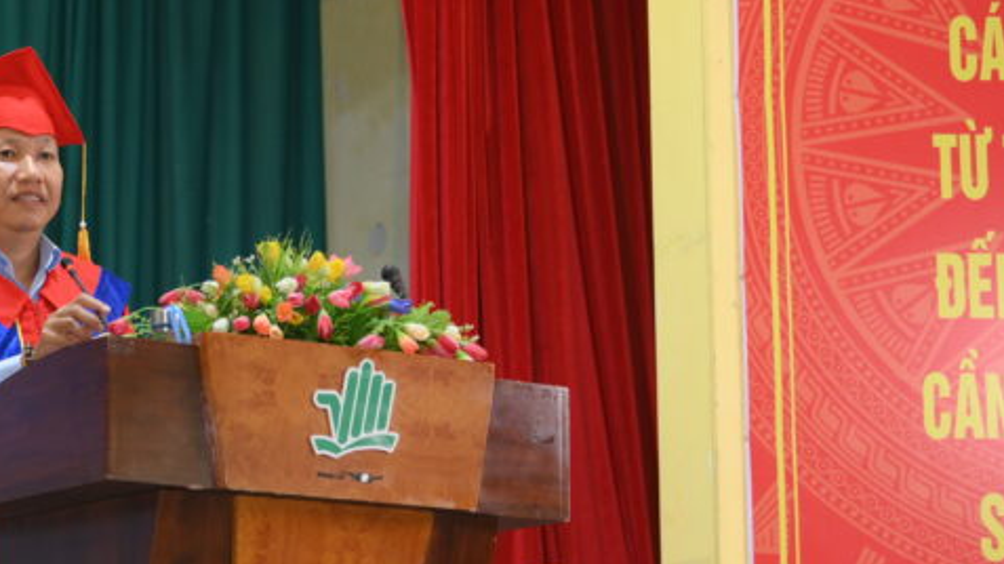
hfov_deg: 16.3
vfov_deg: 9.4
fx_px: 3407
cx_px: -53
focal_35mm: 128
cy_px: 460
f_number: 2.8
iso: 1000
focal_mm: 57
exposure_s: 1/250
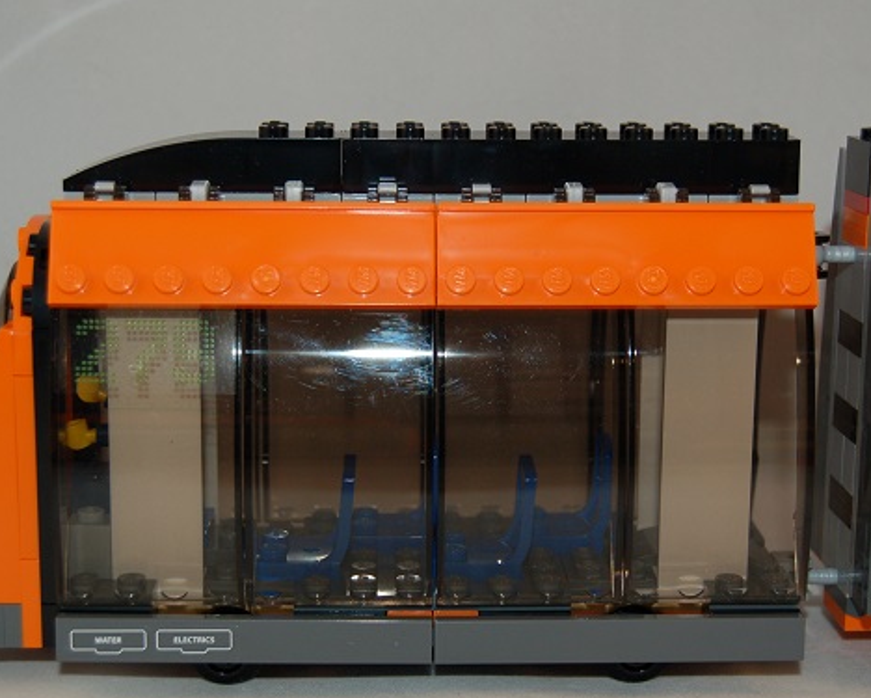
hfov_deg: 26.0
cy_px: 347
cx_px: 465
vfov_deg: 21.0
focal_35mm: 73
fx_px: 1883
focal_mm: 38
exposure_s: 1/200
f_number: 5
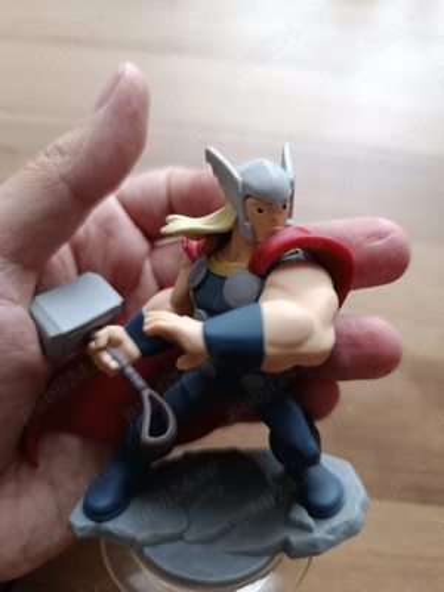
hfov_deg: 56.8
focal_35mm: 24
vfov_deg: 71.6
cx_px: 222
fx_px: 410
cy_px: 296
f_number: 1.65
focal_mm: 6.14
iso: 1194
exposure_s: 1/50
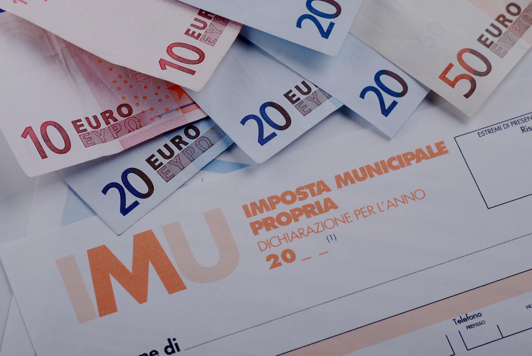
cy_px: 178
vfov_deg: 10.2
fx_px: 1997
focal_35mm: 135
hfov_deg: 15.2
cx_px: 266
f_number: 11
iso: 100
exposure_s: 1/125
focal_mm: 90
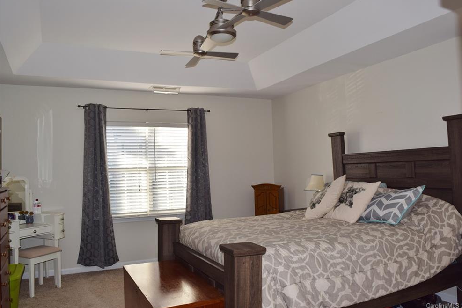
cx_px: 237
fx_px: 359
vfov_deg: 46.4
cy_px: 150
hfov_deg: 65.5
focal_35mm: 28
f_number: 5.6
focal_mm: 18
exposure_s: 1/125
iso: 220
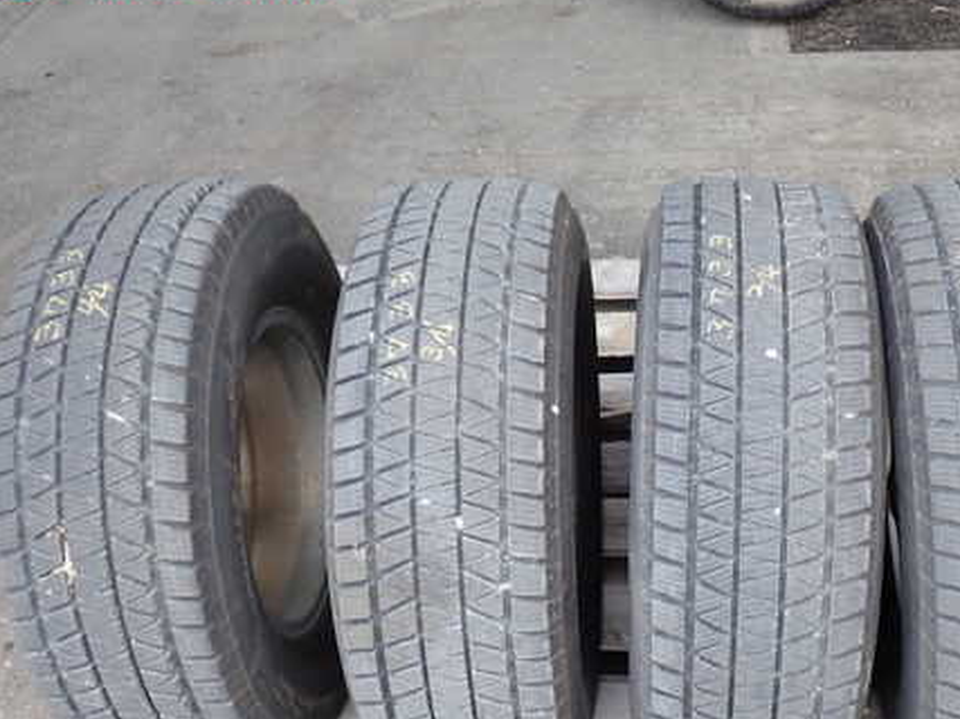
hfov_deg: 41.8
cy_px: 456
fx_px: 1248
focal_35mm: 45
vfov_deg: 32.0
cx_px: 598
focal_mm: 5.79
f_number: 2.4
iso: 100
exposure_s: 1/60
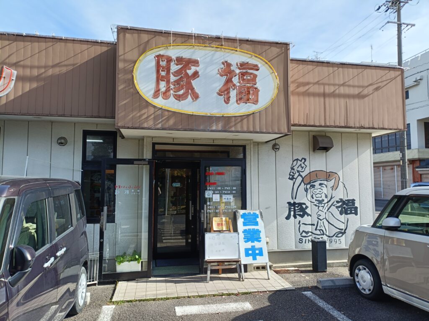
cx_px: 214
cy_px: 160
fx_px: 310
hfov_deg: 69.4
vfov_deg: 54.9
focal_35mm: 25
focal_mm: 4.7
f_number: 1.7
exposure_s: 1/309
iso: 50
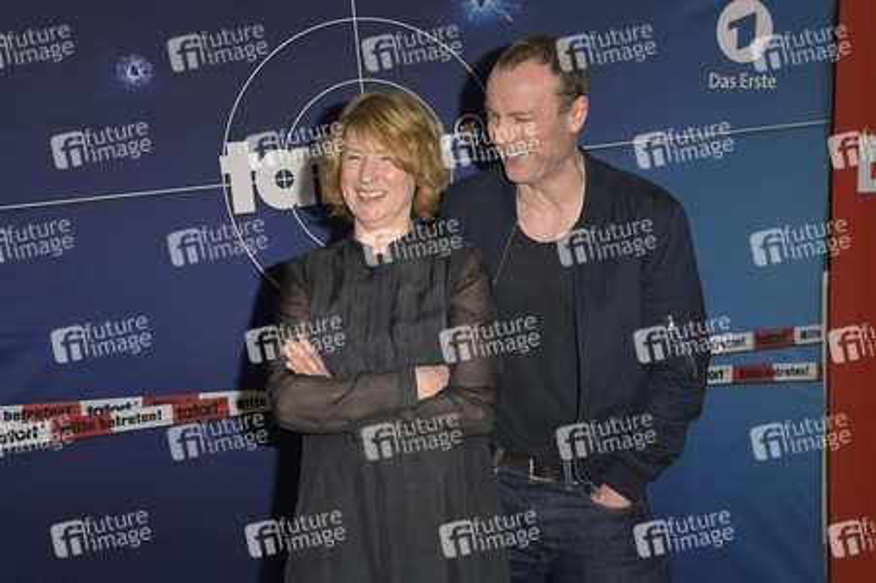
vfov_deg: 27.0
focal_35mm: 50
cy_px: 292
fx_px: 1216
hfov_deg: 39.6
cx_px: 438
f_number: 5.6
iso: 640
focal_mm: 50
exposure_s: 1/250
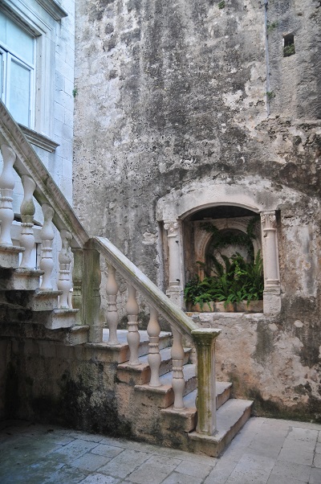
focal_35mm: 28
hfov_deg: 45.6
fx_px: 382
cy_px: 242
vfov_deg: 64.6
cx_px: 160
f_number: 3.2
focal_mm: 19
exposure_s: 1/80
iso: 320
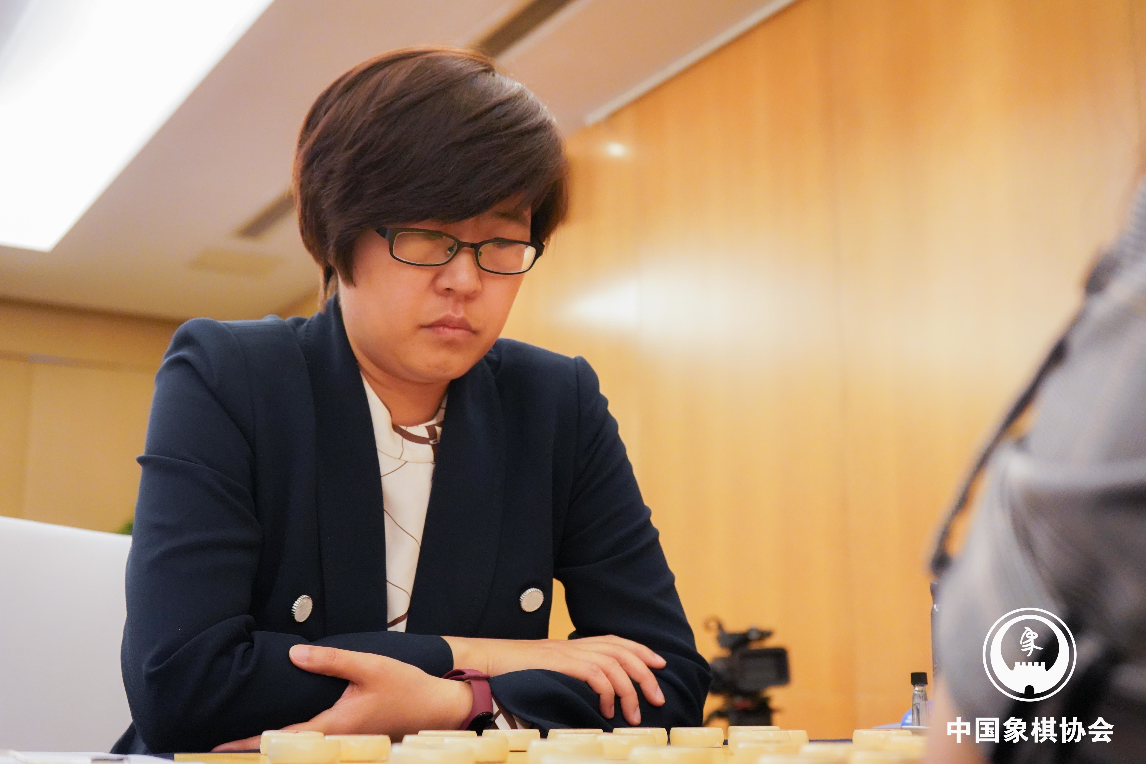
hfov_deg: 42.7
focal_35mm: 46
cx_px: 573
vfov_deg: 29.2
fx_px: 1464
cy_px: 382
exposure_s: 1/80
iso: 8000
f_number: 5
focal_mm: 46
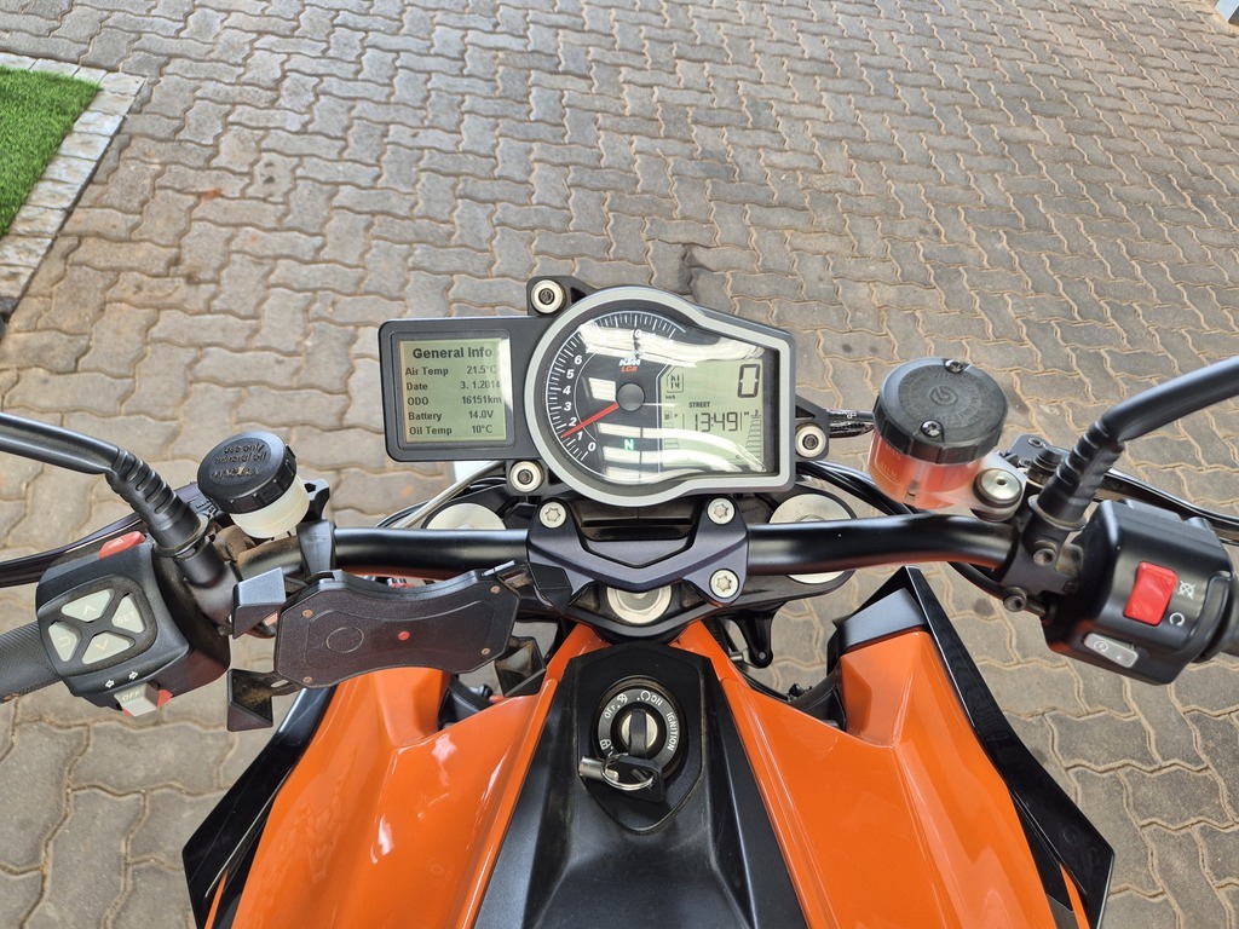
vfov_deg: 58.9
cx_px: 620
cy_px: 464
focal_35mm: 23
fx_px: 823
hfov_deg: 73.9
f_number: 1.8
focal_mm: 5.4
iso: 200
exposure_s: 1/180
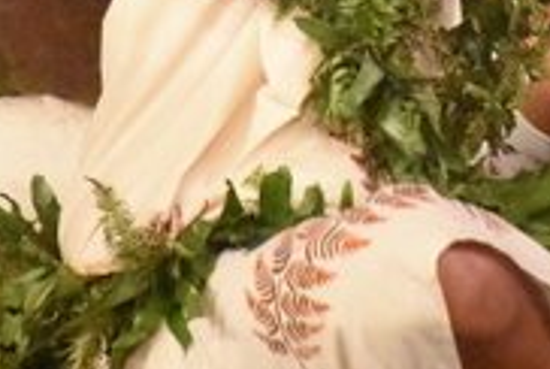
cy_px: -218
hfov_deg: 3.5
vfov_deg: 2.3
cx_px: 329
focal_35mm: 591
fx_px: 9044
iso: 20000
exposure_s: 1/250
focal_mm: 112
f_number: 5.6
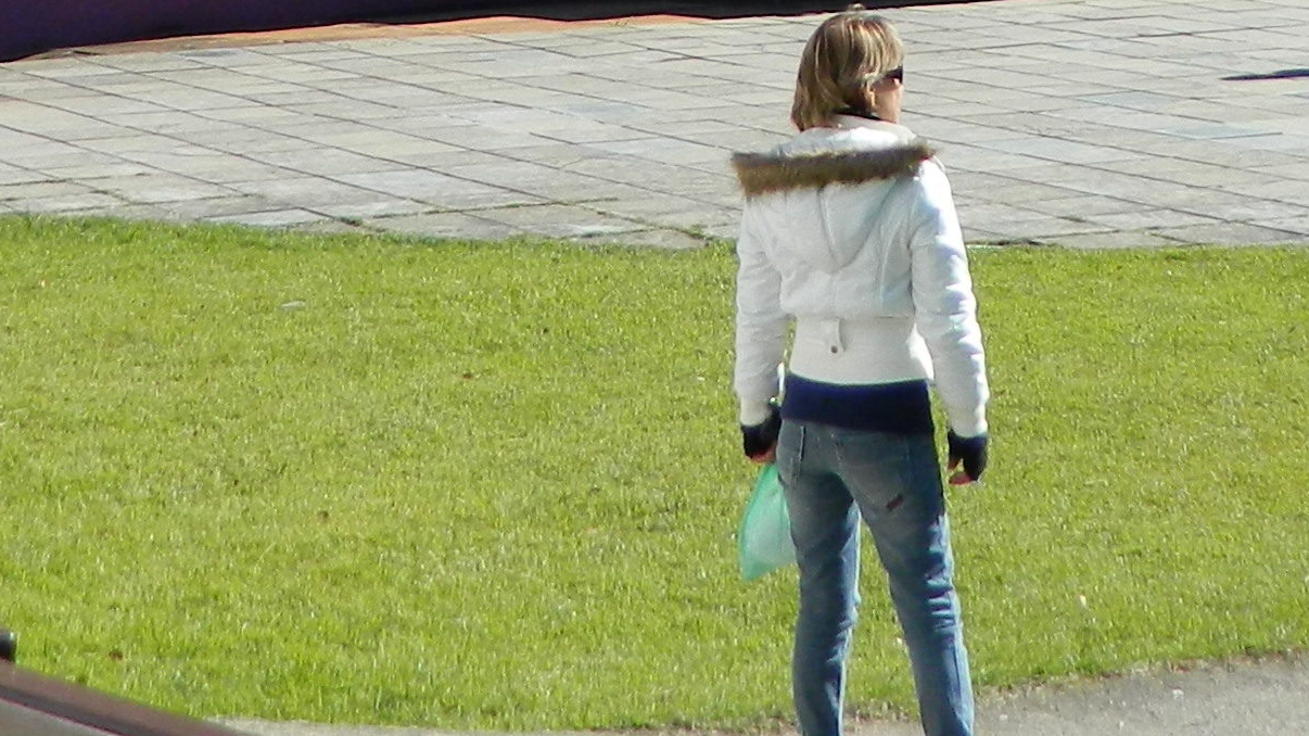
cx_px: 715
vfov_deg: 9.2
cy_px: -887
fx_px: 4199
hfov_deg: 17.7
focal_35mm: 121
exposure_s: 1/800
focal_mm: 5.6
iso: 80
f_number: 3.2
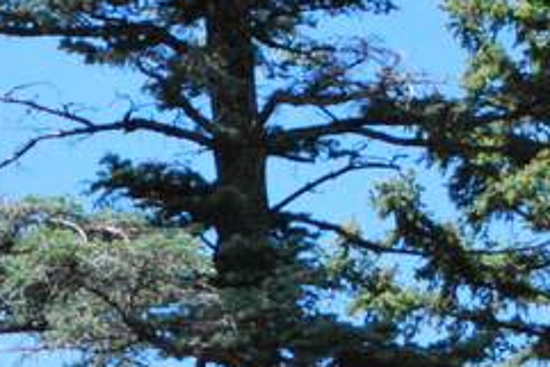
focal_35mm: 319
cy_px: 642
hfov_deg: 6.4
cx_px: -107
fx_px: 4876
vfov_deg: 4.3
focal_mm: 40
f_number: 5.3
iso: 1600
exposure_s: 1/4000
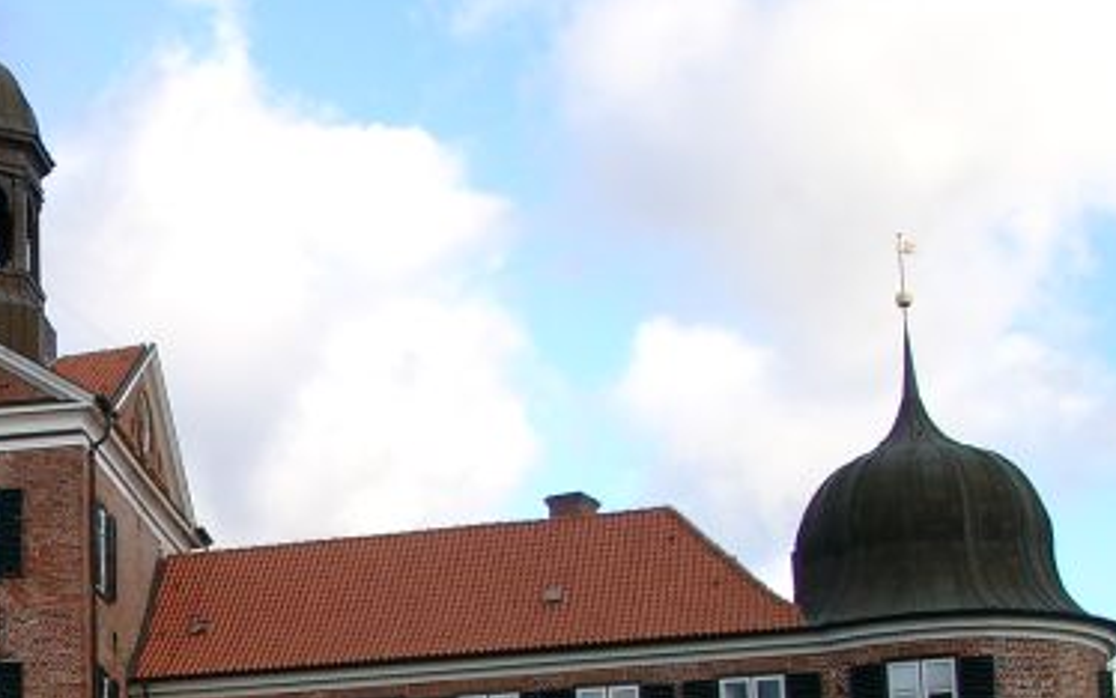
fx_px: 2343
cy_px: 668
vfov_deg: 16.7
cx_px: 9
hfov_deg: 25.5
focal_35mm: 77
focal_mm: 7.13
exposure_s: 1/167
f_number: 4
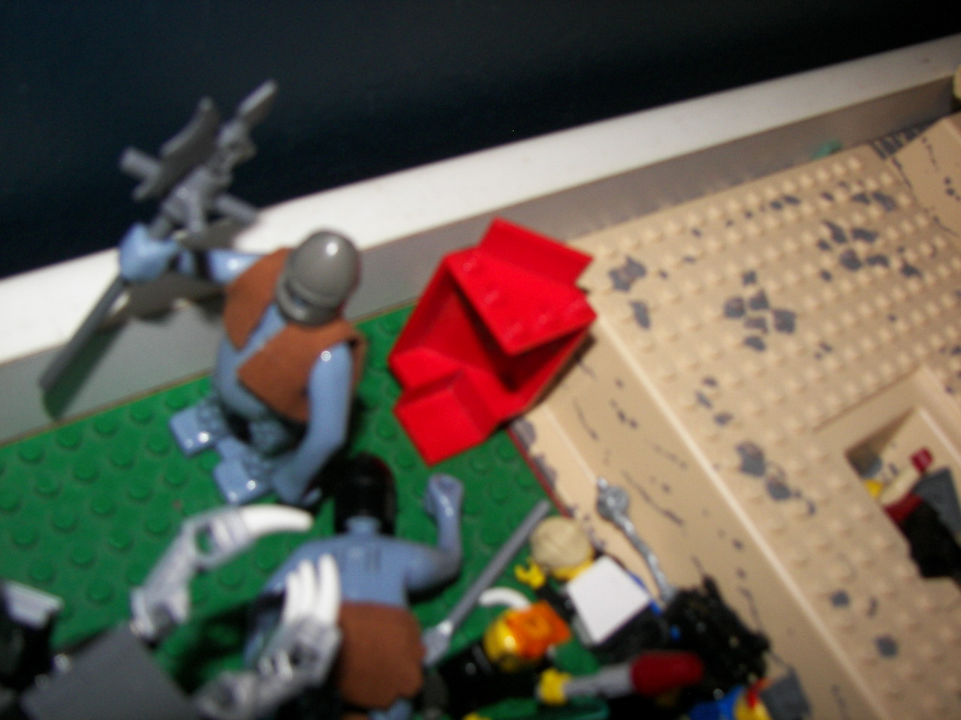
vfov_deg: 35.1
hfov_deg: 45.8
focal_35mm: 41
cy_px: 360
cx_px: 480
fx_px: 1138
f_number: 2.8
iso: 100
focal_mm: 6.8
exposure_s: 1/30
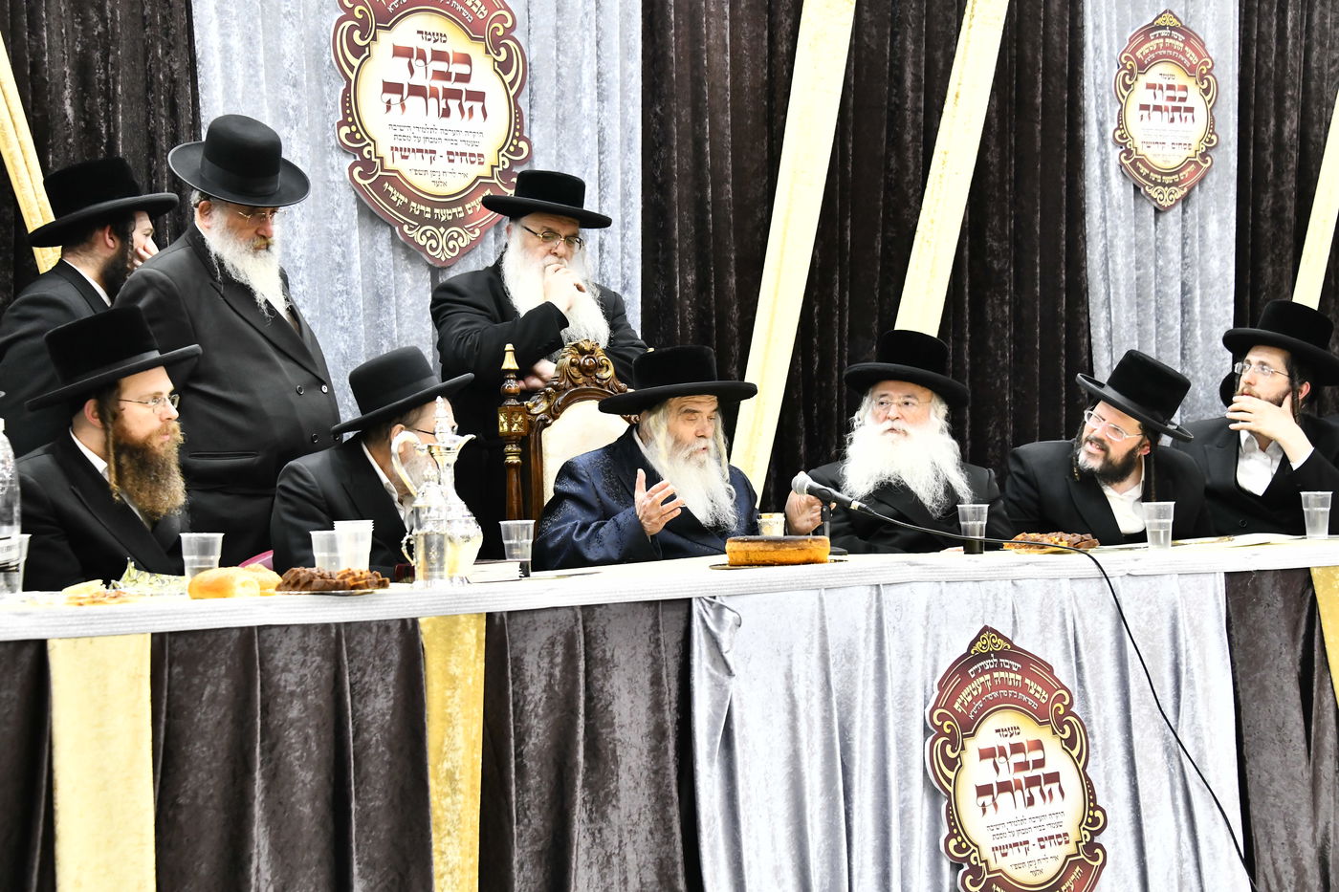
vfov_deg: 20.0
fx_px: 2529
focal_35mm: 68
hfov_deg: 29.7
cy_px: 446
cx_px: 670
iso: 2500
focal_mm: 68
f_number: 5.6
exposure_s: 1/160
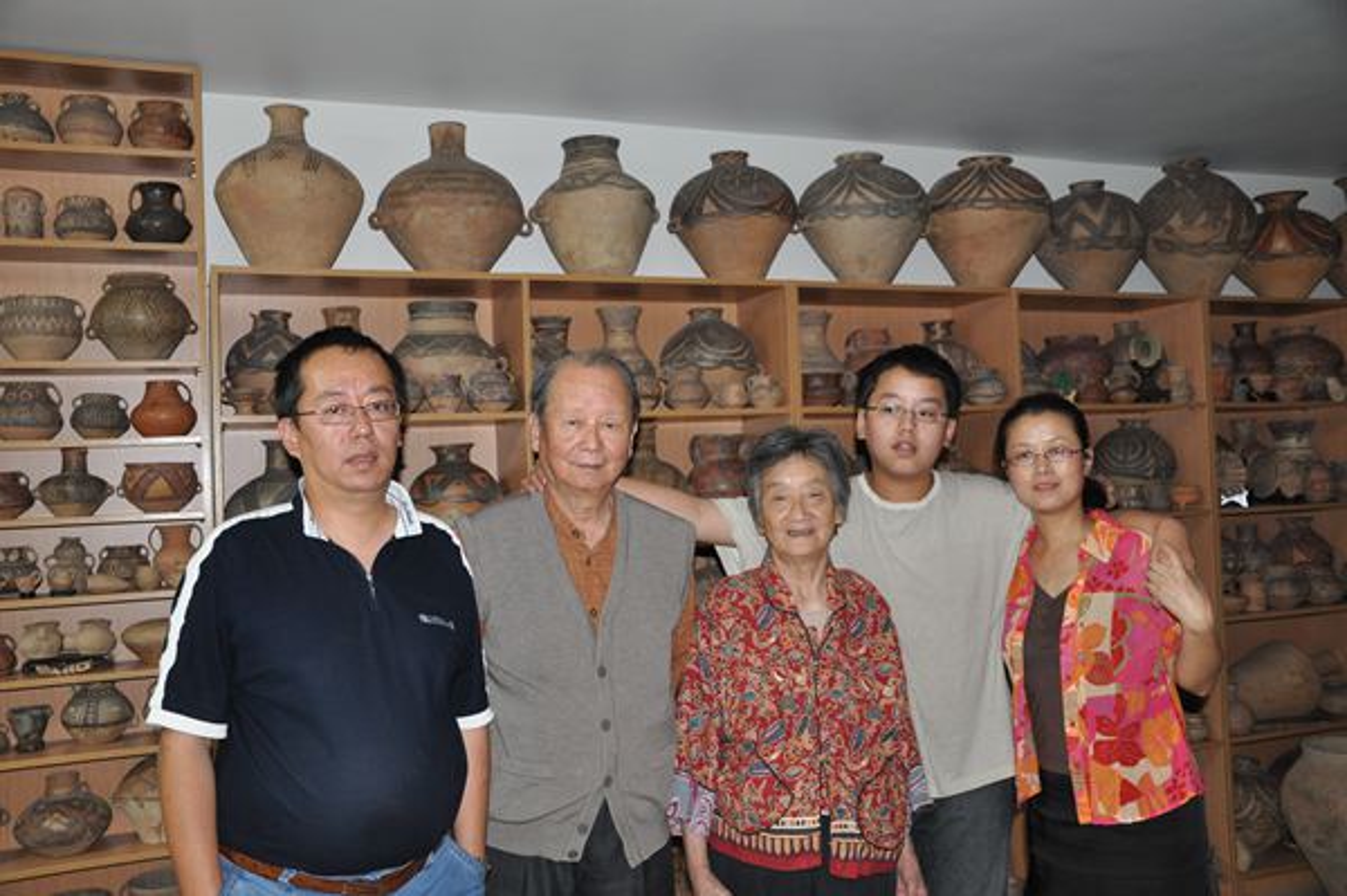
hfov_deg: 57.3
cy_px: 448
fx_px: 1234
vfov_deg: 39.9
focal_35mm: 33
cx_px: 674
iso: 800
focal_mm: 22
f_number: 3.8
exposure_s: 1/60
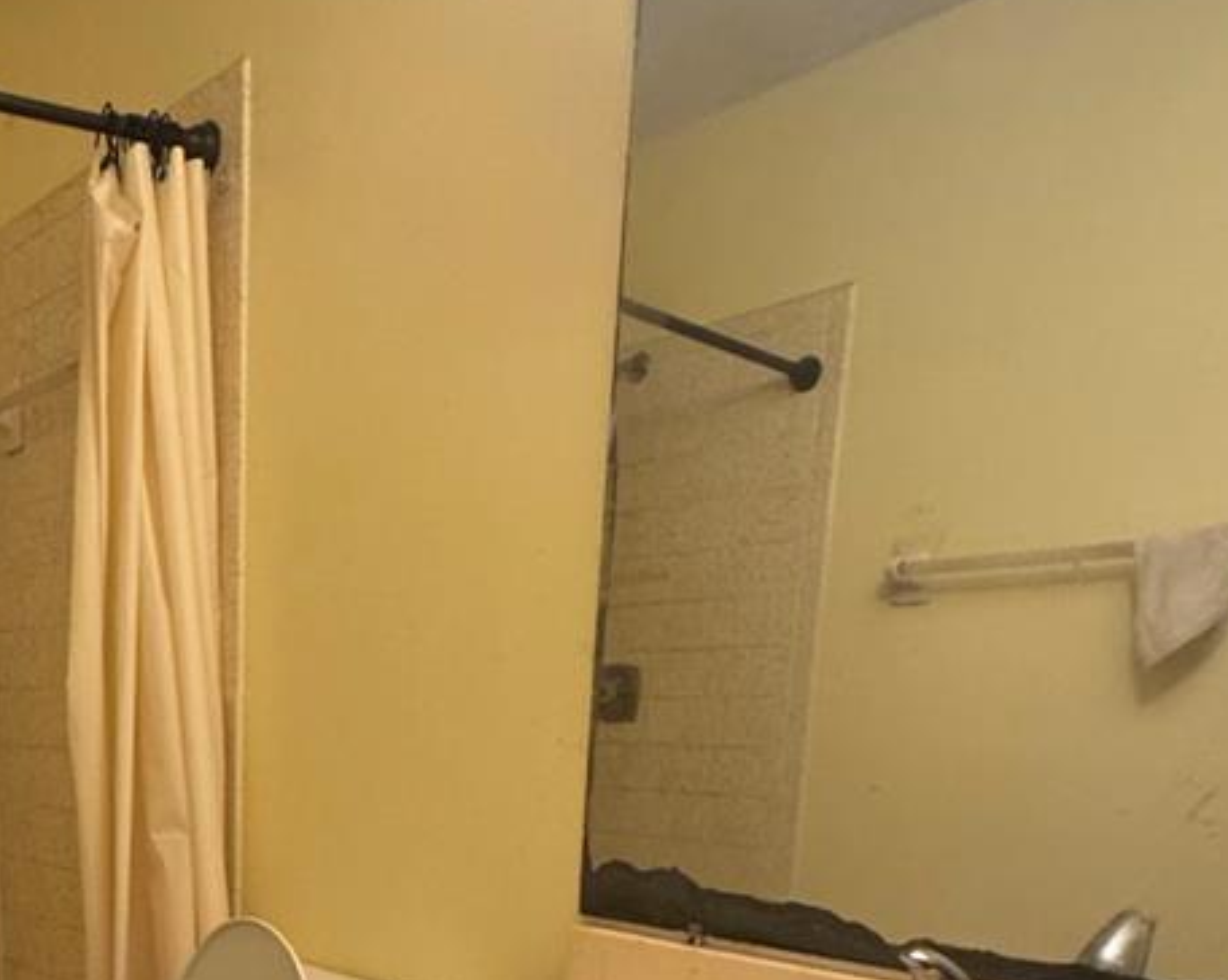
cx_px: 234
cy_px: 975
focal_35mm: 36
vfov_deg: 36.9
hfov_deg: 47.4
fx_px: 1307
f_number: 2.2
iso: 640
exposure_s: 1/60
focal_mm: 2.22
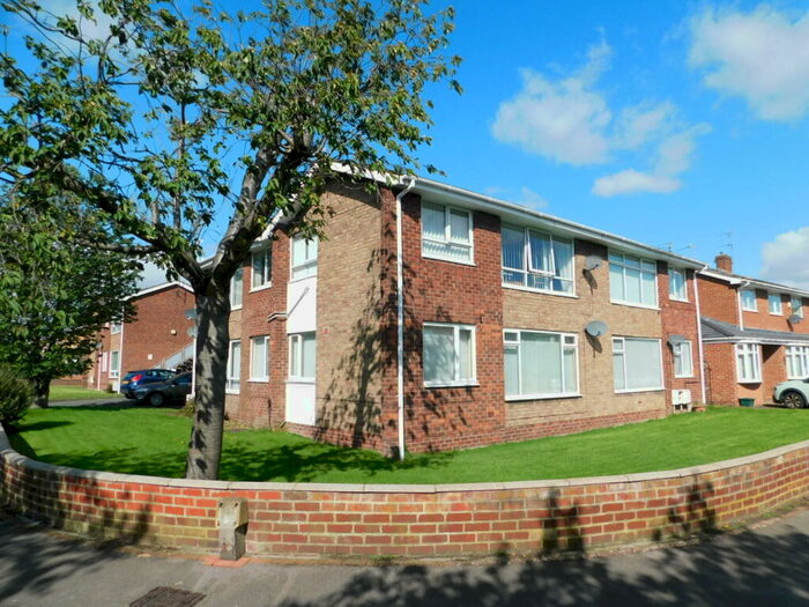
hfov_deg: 73.9
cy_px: 304
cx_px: 404
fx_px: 538
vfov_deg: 58.9
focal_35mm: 23
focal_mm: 4
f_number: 6
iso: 125
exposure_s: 1/500
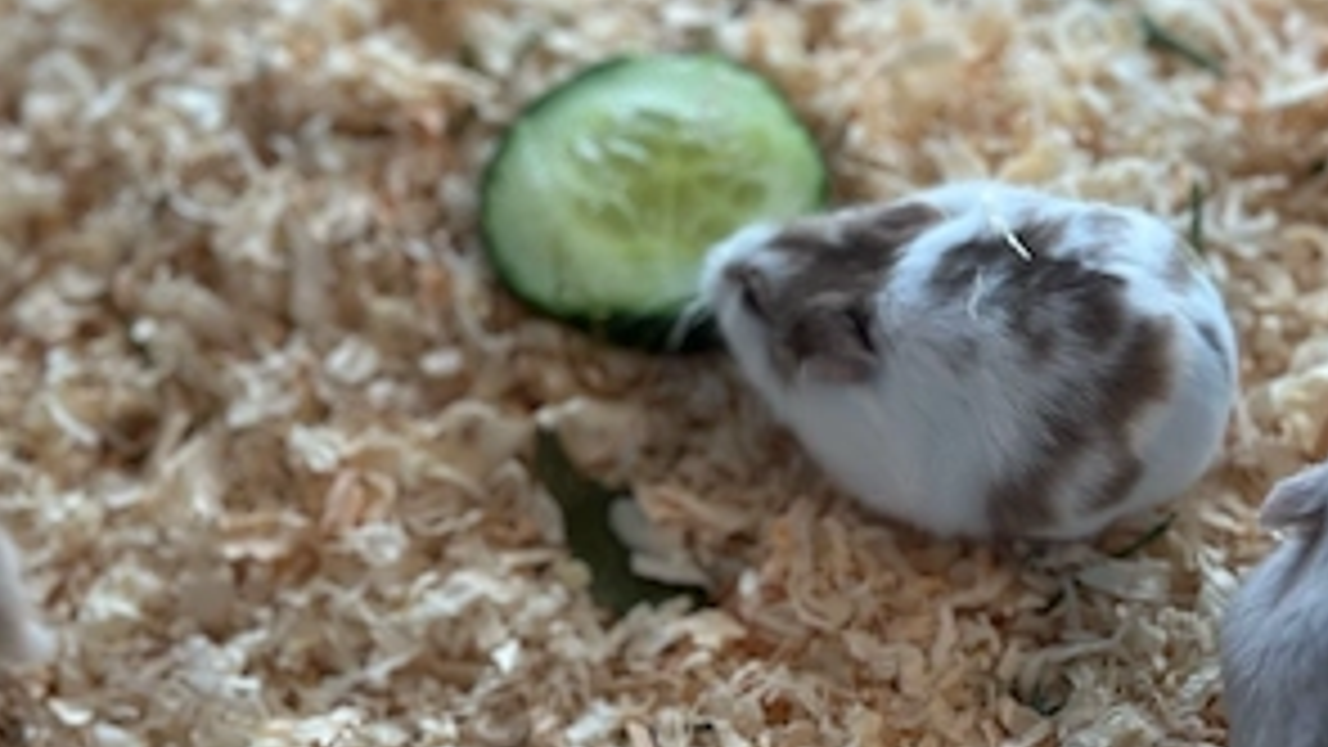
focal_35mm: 71
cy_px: 531
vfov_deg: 16.9
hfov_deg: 29.7
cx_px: 671
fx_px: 2500
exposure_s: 1/100
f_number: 1.78
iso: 80
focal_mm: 6.86
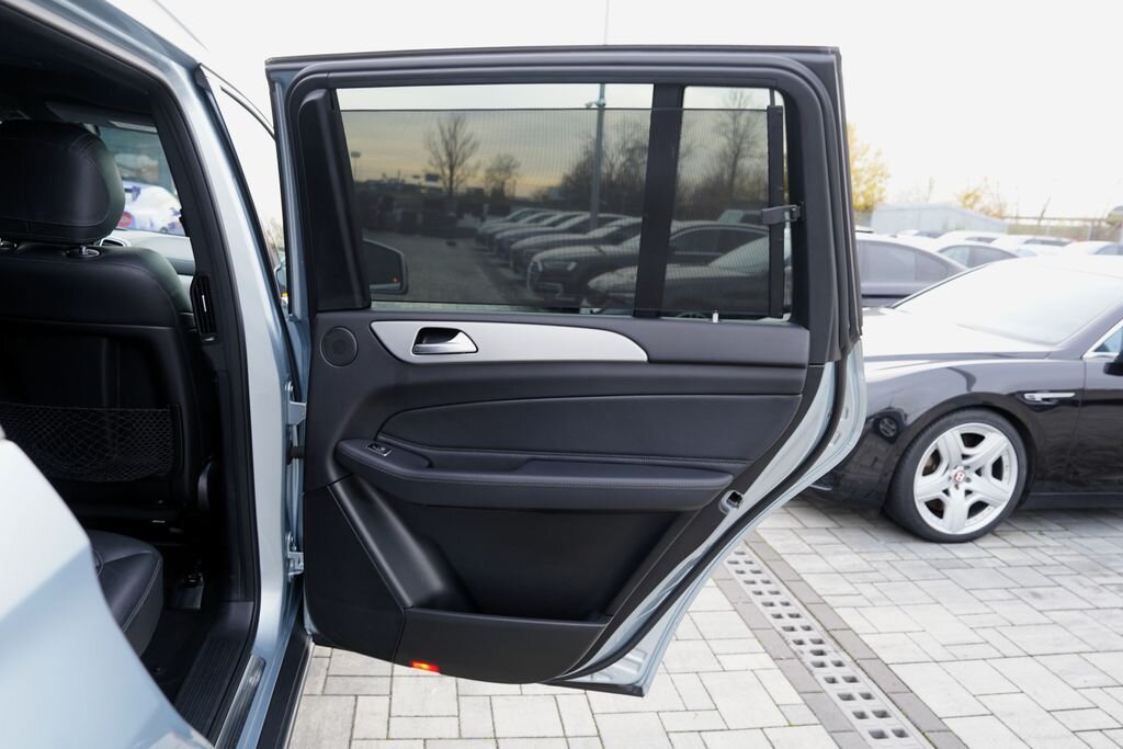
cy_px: 374
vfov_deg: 53.1
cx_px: 562
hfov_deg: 73.7
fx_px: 749
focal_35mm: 24
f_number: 4
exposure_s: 1/60
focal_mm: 24
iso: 200
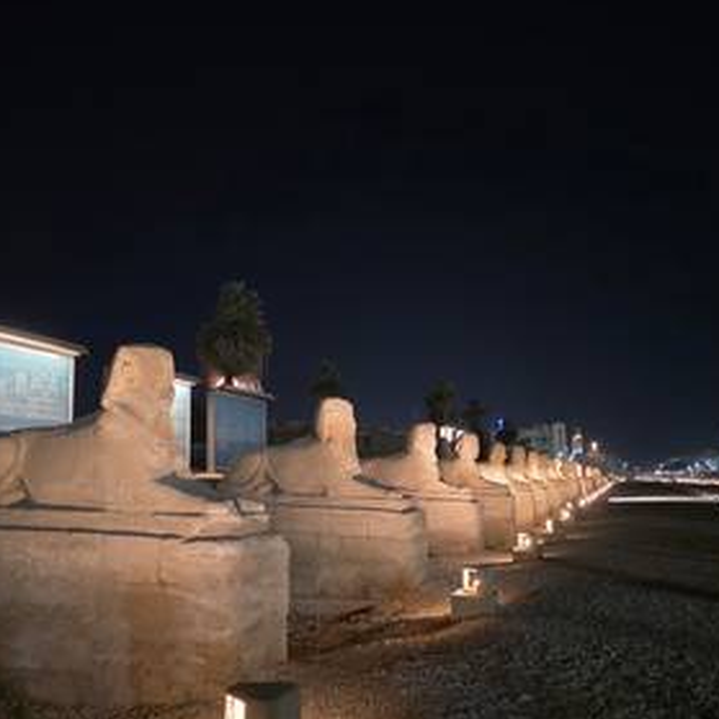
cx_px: 299
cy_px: 407
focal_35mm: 35
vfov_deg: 47.1
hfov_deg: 47.0
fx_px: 822
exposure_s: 1/25
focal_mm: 6.3
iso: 1250
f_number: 1.7
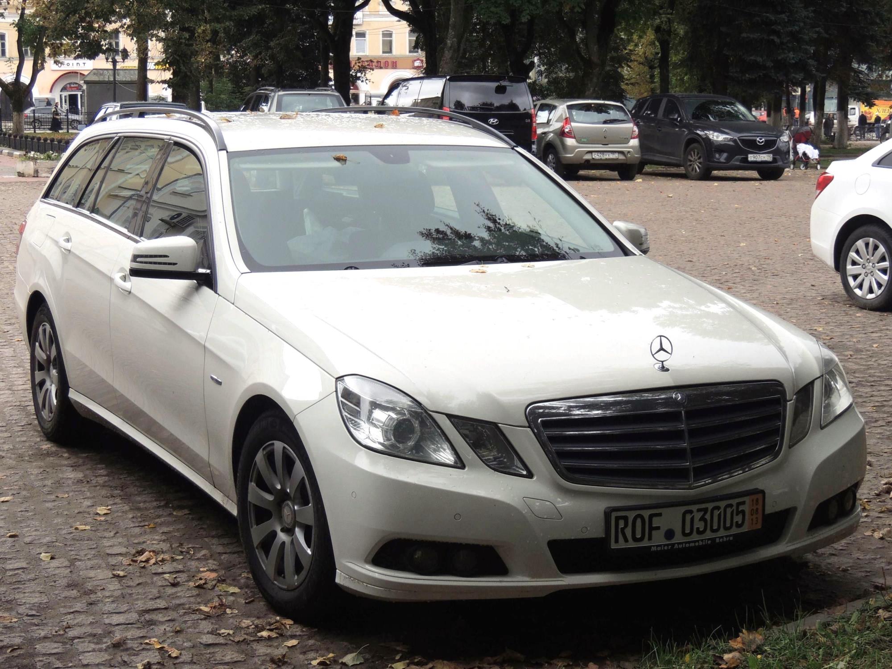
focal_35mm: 60
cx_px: 446
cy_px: 334
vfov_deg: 24.4
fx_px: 1546
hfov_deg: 32.2
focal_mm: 10.7
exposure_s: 1/200
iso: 100
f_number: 3.7
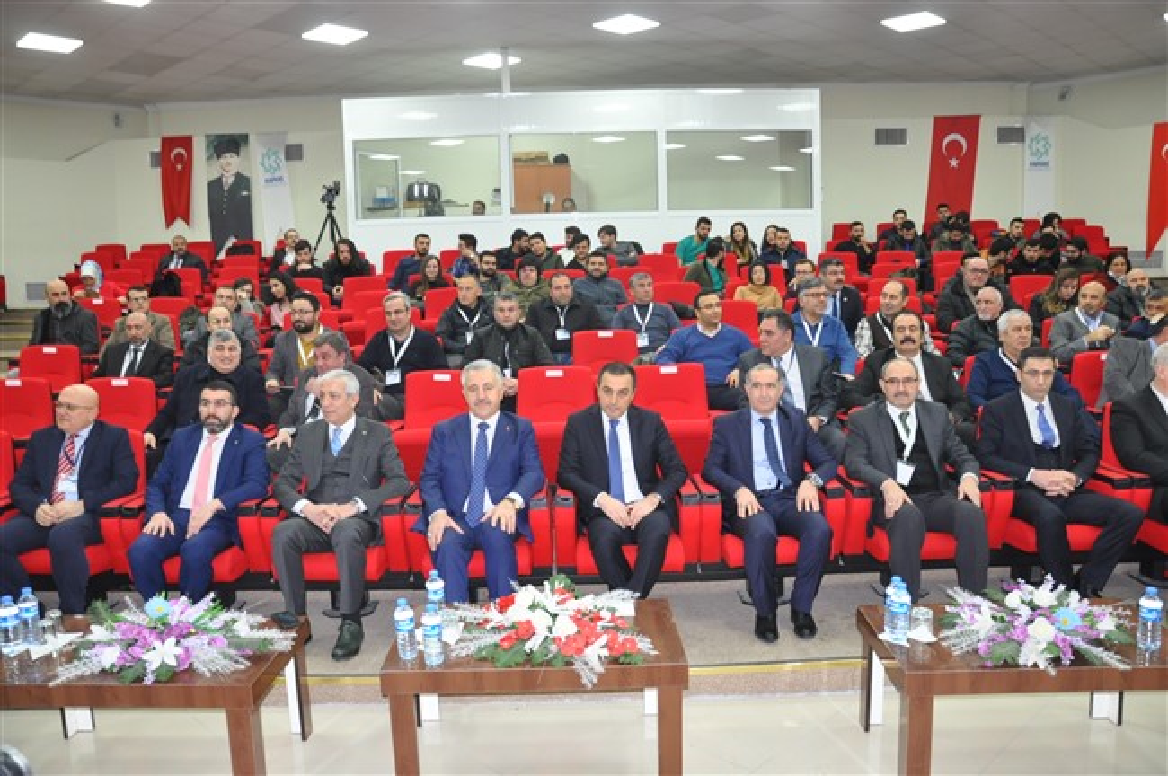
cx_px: 584
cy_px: 388
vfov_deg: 47.8
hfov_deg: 67.4
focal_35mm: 27
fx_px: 875
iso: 1250
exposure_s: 1/60
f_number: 4.5
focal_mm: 18
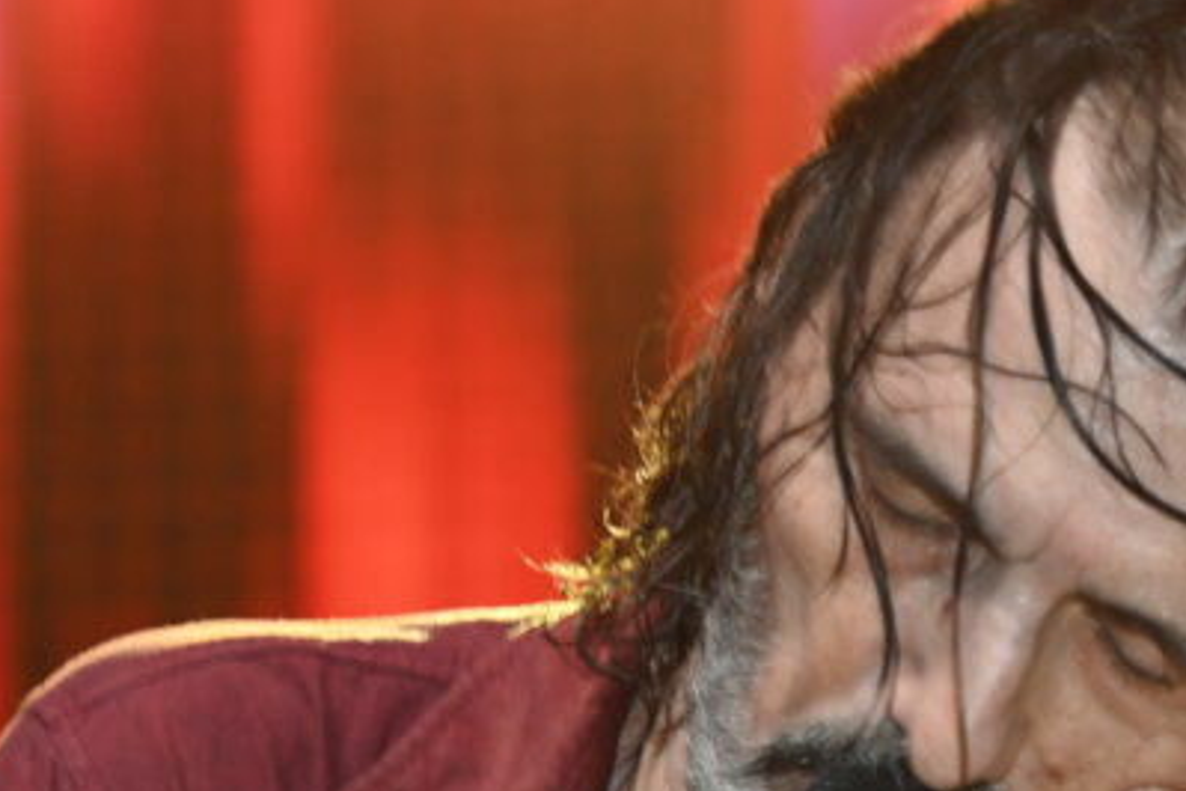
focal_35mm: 282
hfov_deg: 7.3
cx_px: 734
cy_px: 798
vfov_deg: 4.9
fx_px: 9290
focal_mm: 110
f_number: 6.3
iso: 1400
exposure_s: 1/60
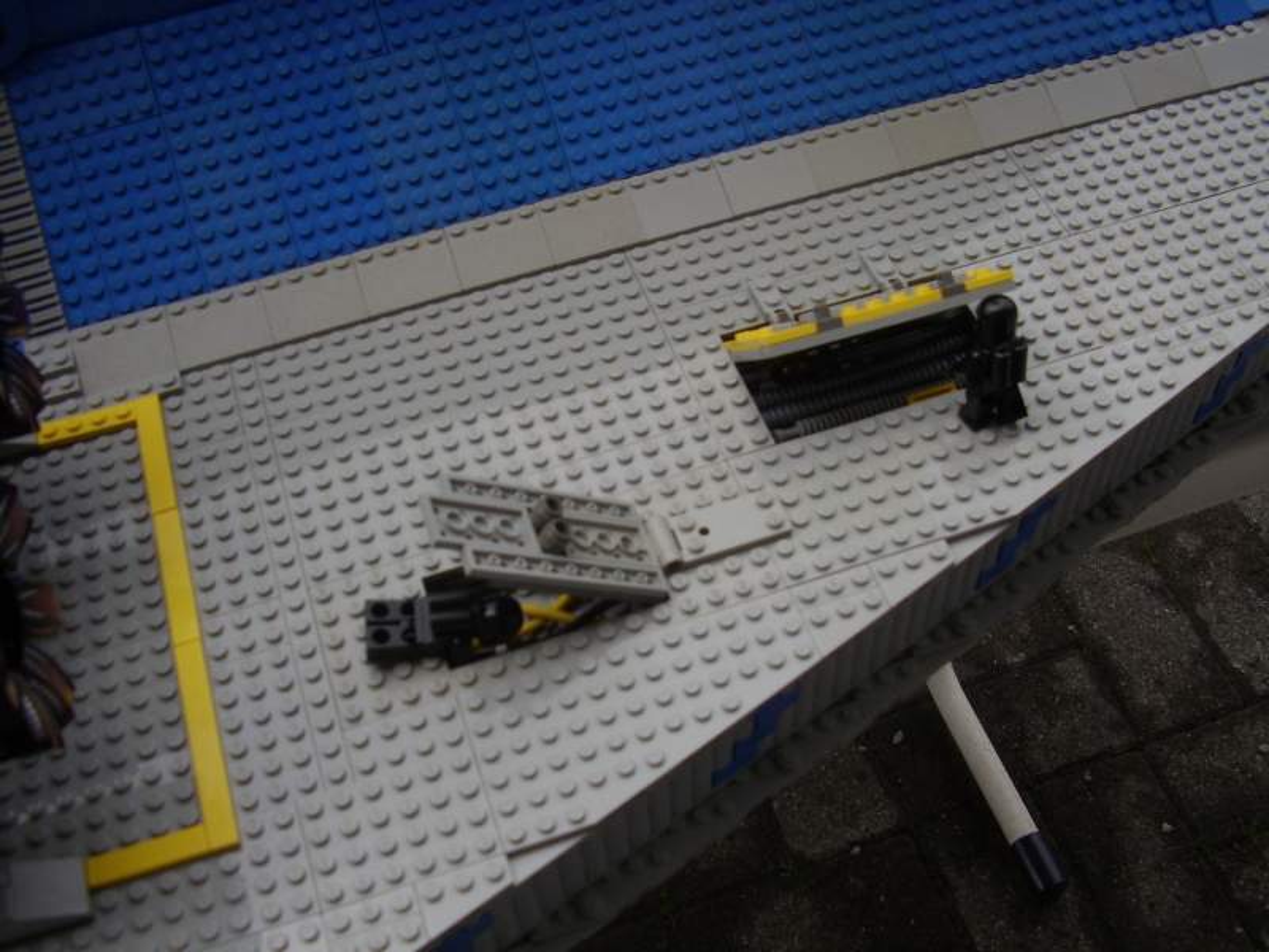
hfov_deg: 60.0
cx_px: 634
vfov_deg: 46.8
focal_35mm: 30
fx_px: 1100
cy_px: 476
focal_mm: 5.8
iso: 71
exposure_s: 1/458
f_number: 4.1
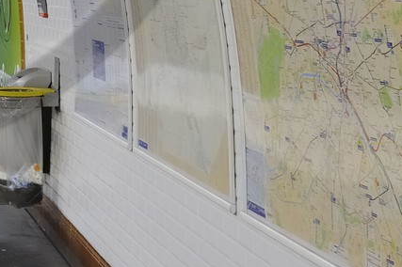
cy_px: -231
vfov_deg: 13.4
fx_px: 1004
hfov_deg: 20.2
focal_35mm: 90
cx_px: -158
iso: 800
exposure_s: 1/30
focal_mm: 24
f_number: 5.6
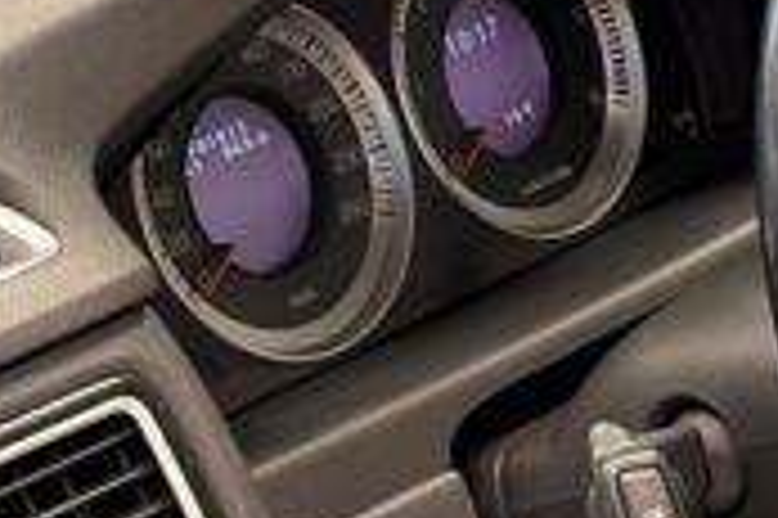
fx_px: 4663
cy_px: 721
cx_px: 1327
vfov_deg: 6.3
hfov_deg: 9.2
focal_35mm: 216
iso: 250
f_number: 1.78
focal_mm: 6.76
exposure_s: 1/50
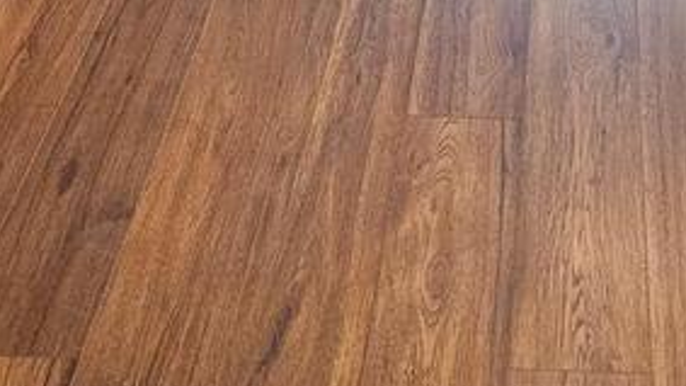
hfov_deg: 36.7
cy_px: -556
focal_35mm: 54
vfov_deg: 14.3
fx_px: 982
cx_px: 584
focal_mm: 2.2
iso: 320
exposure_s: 1/30
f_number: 2.2
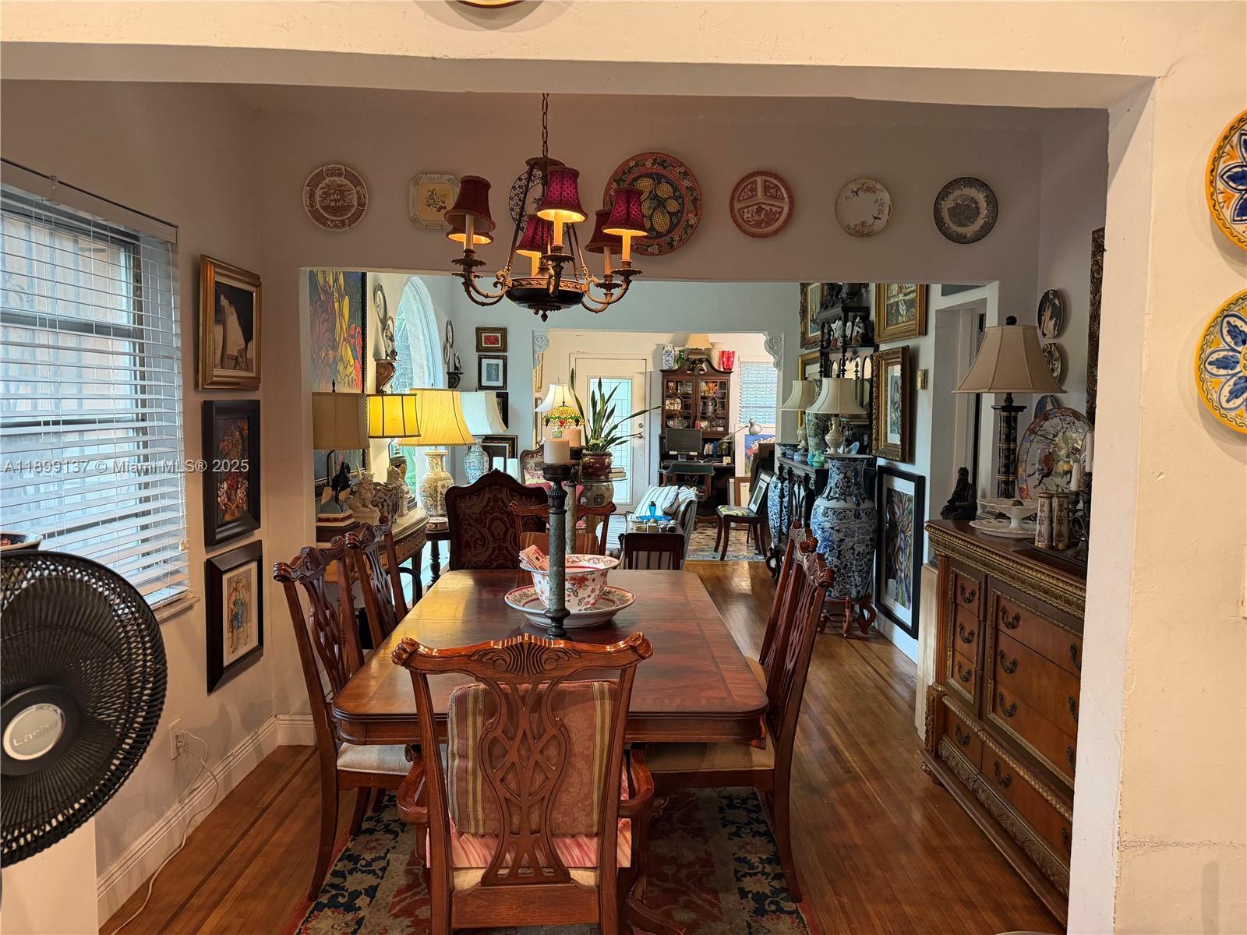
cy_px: 468
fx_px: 865
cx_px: 624
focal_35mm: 24
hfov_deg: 71.6
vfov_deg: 56.8
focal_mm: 6.76
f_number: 1.78
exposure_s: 1/60
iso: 320
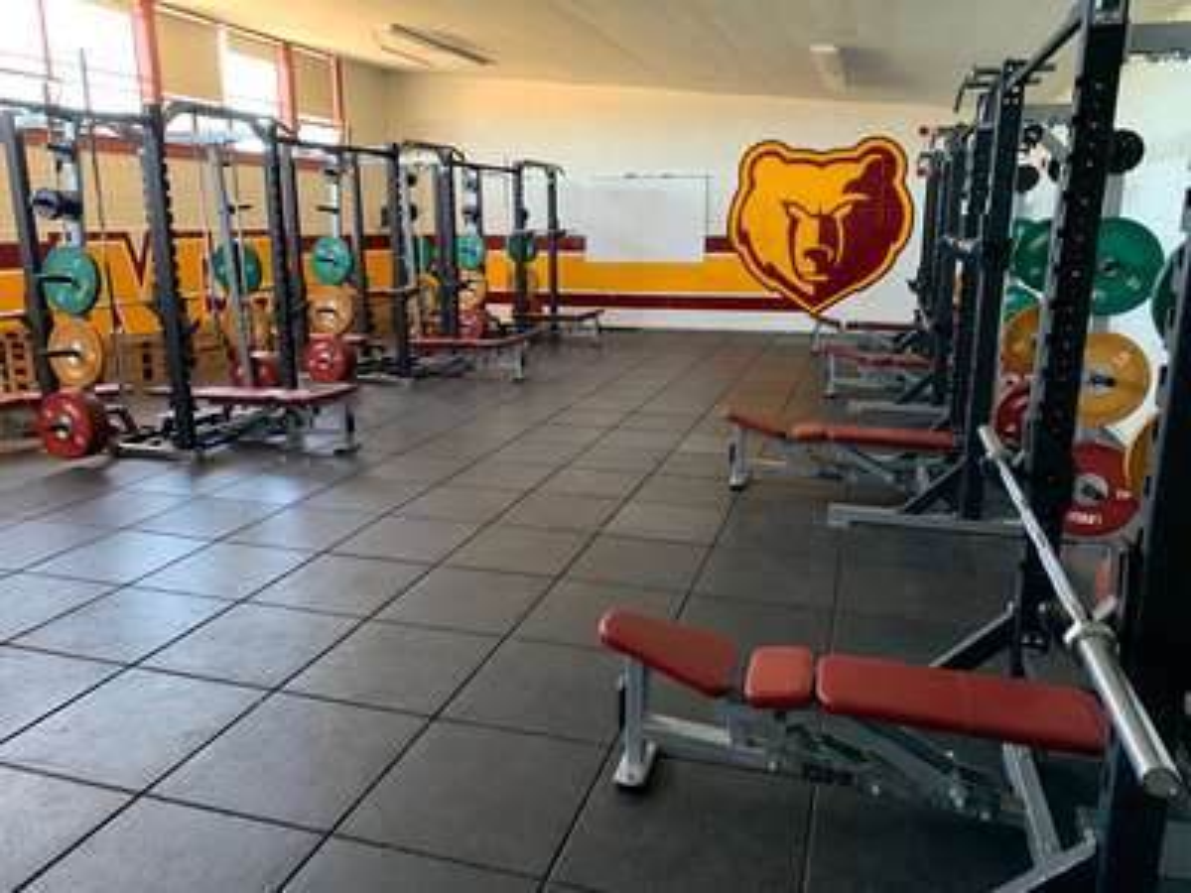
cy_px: 446
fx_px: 895
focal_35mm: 26
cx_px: 596
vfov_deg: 53.1
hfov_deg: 67.3
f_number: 1.8
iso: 320
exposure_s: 1/60
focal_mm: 4.25
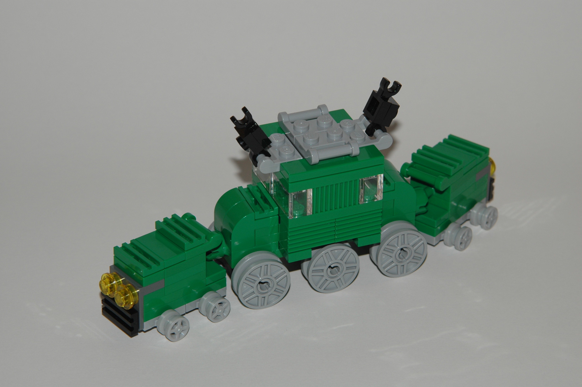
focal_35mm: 123
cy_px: 194
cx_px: 291
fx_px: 1987
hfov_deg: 16.7
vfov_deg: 11.1
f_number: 11
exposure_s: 1/60
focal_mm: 82
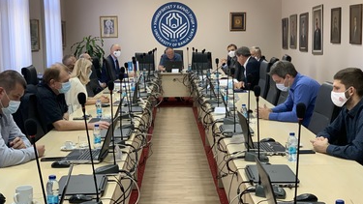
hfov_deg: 35.4
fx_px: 568
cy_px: 105
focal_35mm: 59
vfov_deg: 20.4
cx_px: 179
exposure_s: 1/50
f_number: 2.4
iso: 160
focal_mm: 6
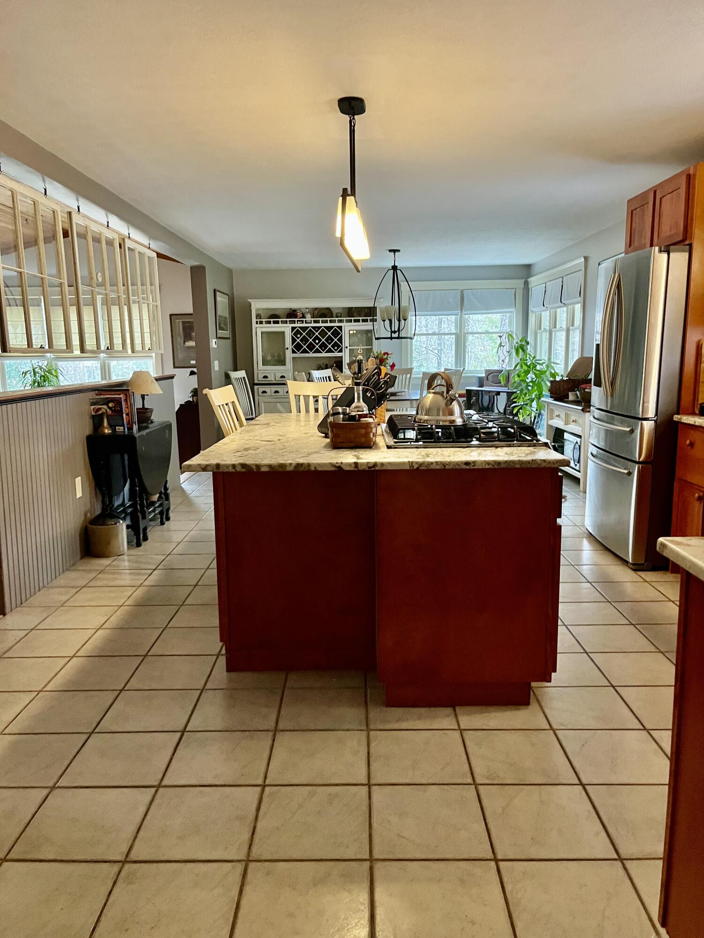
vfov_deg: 67.3
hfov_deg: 53.1
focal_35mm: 26
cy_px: 469
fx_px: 705
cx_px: 352
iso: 400
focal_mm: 5.1
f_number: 1.6
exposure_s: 1/40
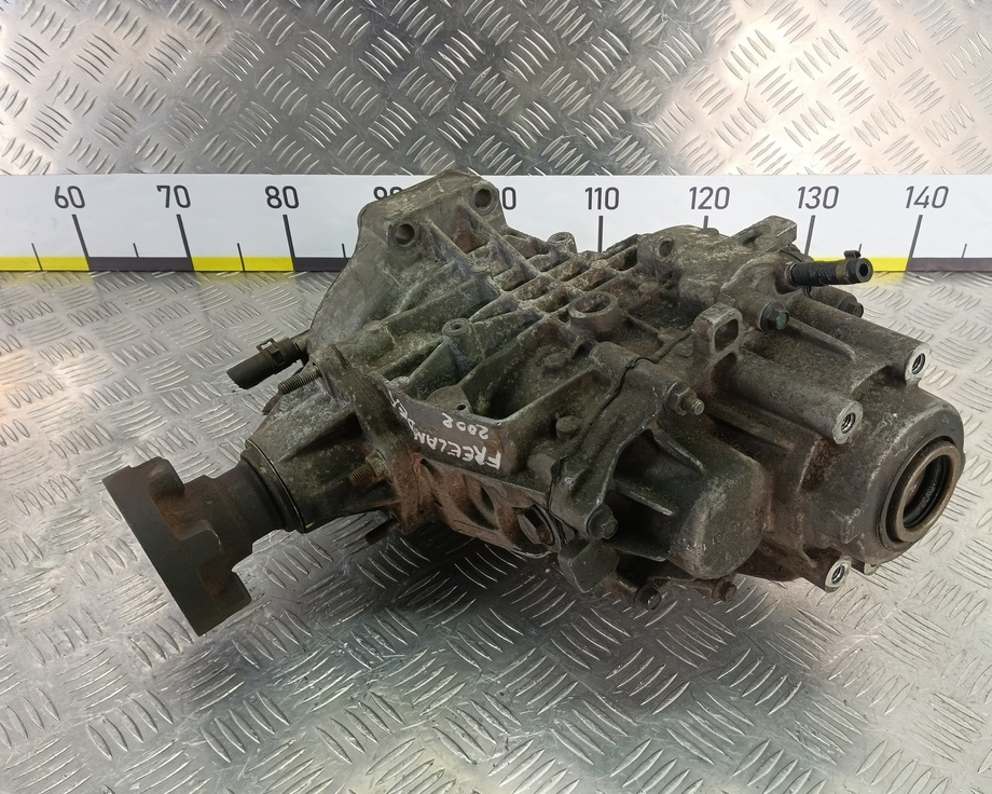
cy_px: 387
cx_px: 550
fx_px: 734
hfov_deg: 67.9
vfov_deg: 56.8
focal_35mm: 25
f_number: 1.6
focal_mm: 4.11
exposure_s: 1/50
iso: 96
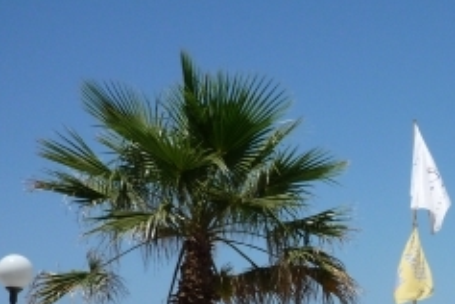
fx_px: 1099
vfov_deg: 15.2
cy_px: 352
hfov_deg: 21.4
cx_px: 574
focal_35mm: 87
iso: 100
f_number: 5.6
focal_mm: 5.8
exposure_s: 1/640
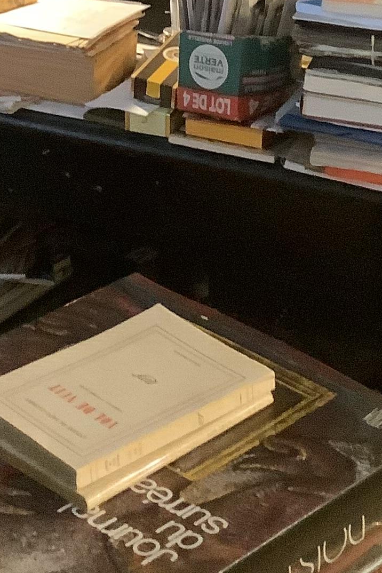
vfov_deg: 19.1
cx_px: 102
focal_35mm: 98
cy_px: -186
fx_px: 1560
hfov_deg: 13.9
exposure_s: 1/24
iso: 800
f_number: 2.4
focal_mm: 3.3
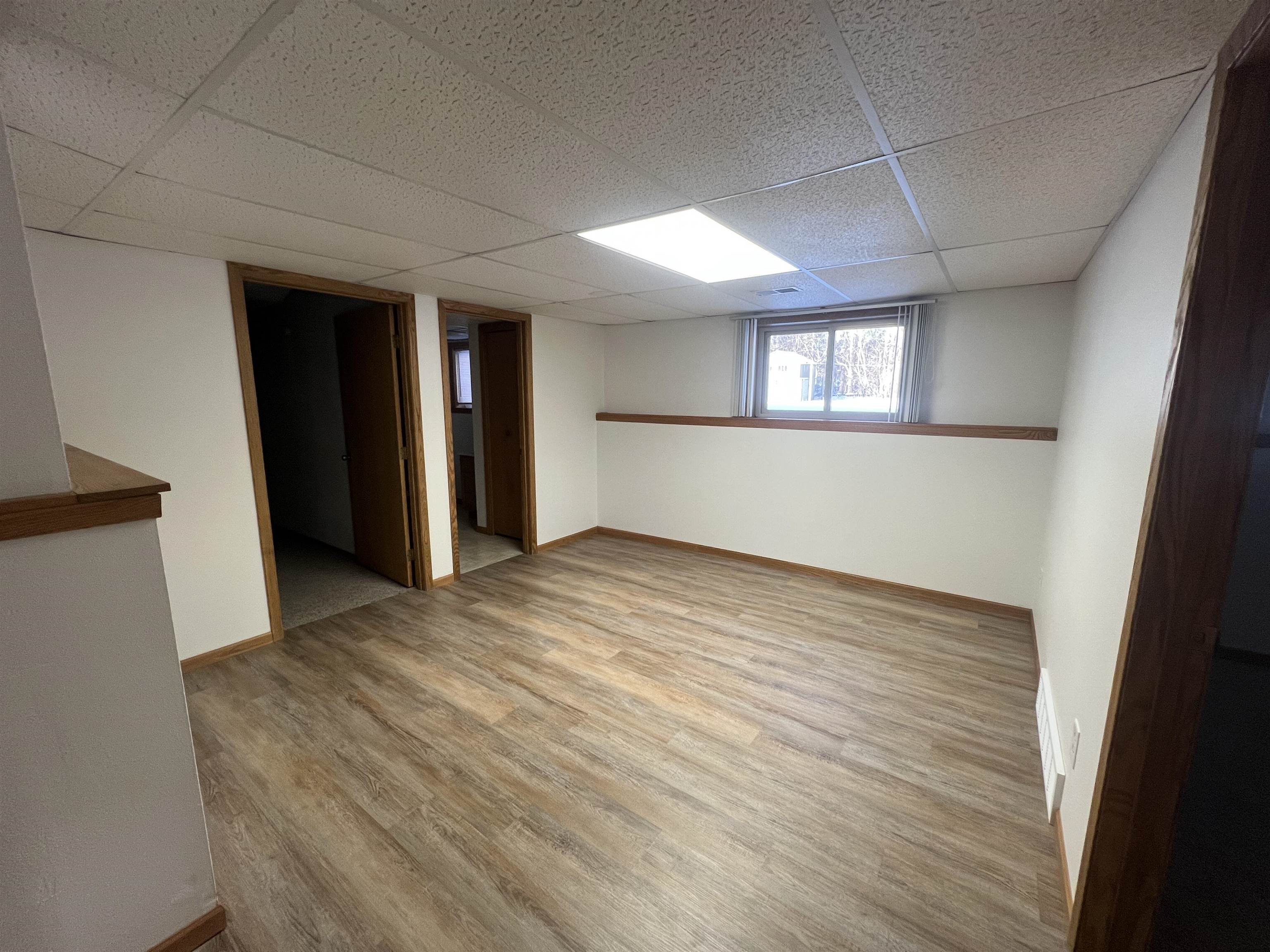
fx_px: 477
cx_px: 635
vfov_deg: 89.9
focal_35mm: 13
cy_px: 476
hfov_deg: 106.2
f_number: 1.8
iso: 200
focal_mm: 1.57
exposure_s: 1/120
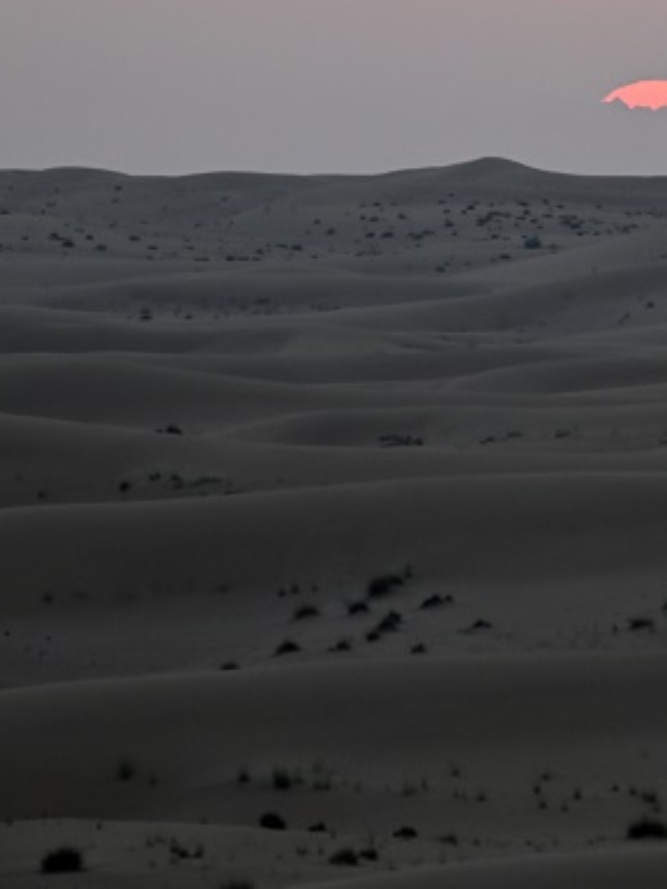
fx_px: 14662
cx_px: 700
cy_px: 141
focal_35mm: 571
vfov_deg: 3.5
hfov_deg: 2.6
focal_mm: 230
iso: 900
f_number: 5.3
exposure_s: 1/500
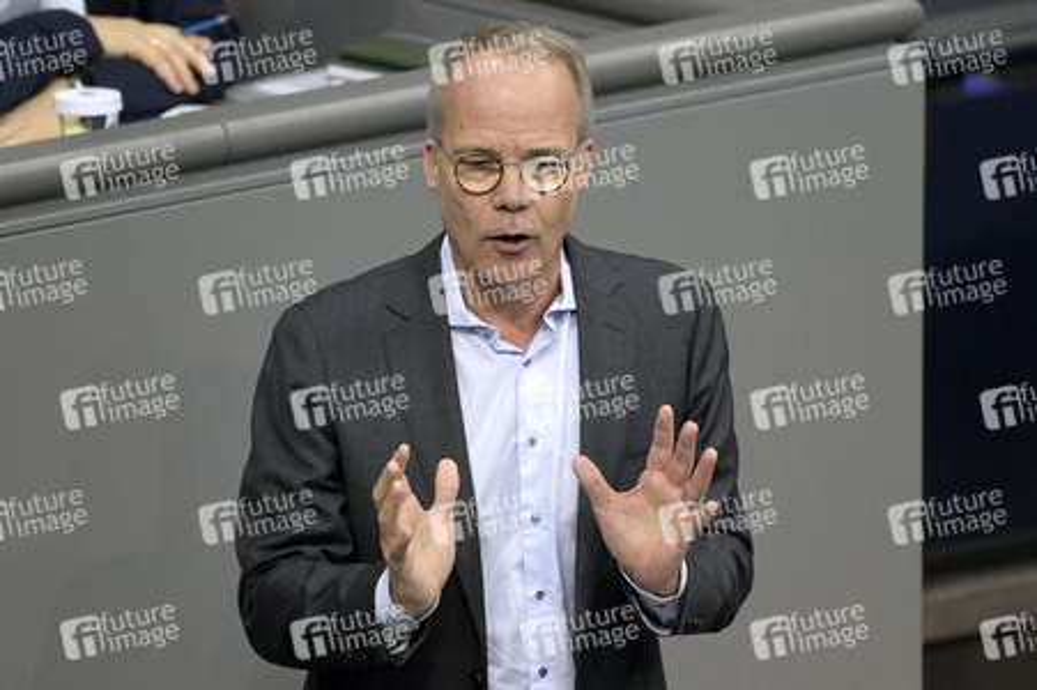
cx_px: 518
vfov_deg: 2.7
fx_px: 14392
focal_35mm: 500
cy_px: 345
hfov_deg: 4.1
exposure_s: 1/400
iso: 6400
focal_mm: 500
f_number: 5.6
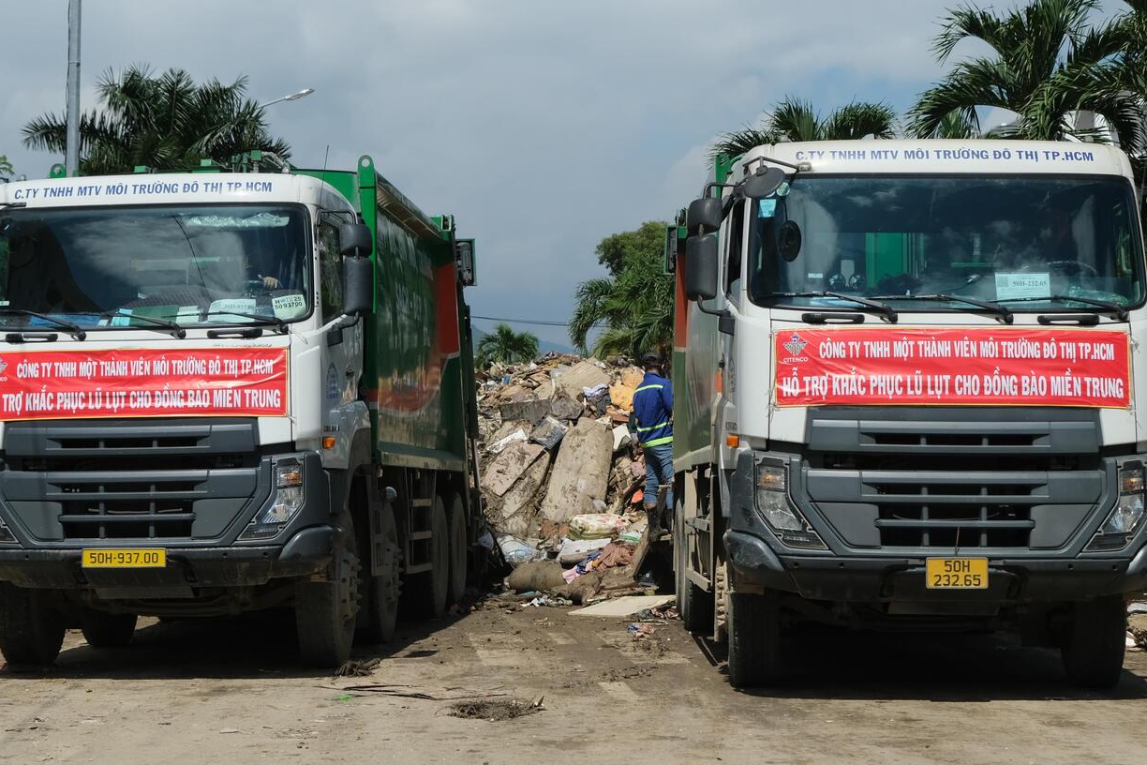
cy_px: 314
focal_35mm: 69
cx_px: 490
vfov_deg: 19.7
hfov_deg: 29.2
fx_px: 2198
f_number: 5
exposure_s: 1/2700
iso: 320
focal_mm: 29.2
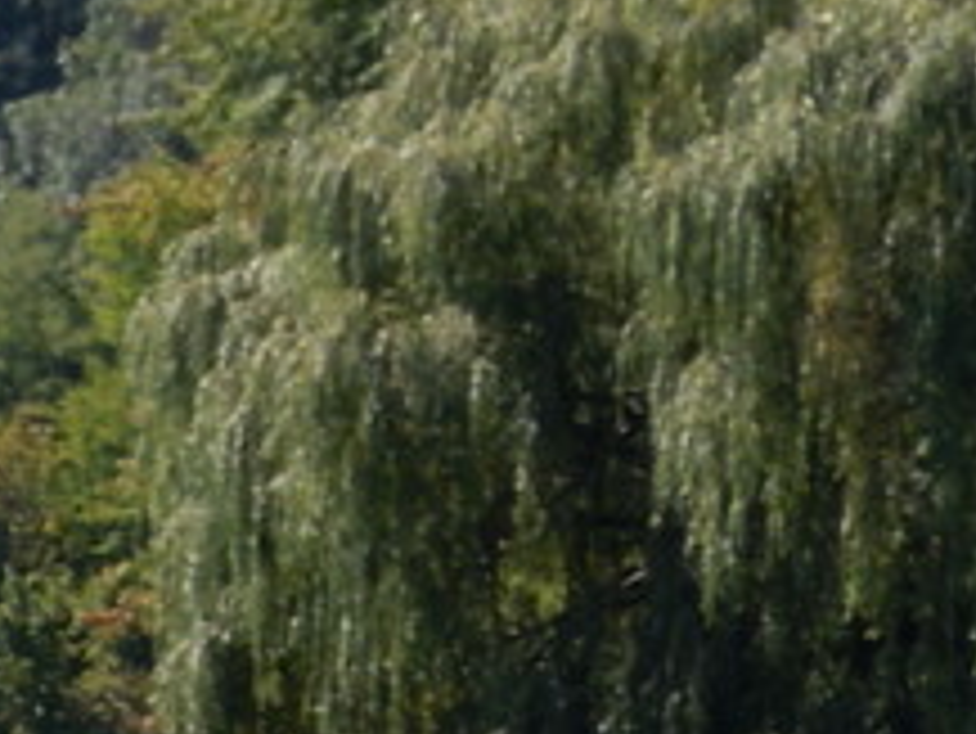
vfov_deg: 2.1
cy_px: 946
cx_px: -711
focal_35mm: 723
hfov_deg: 2.7
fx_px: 20396
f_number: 5.6
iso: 100
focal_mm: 35
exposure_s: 1/250
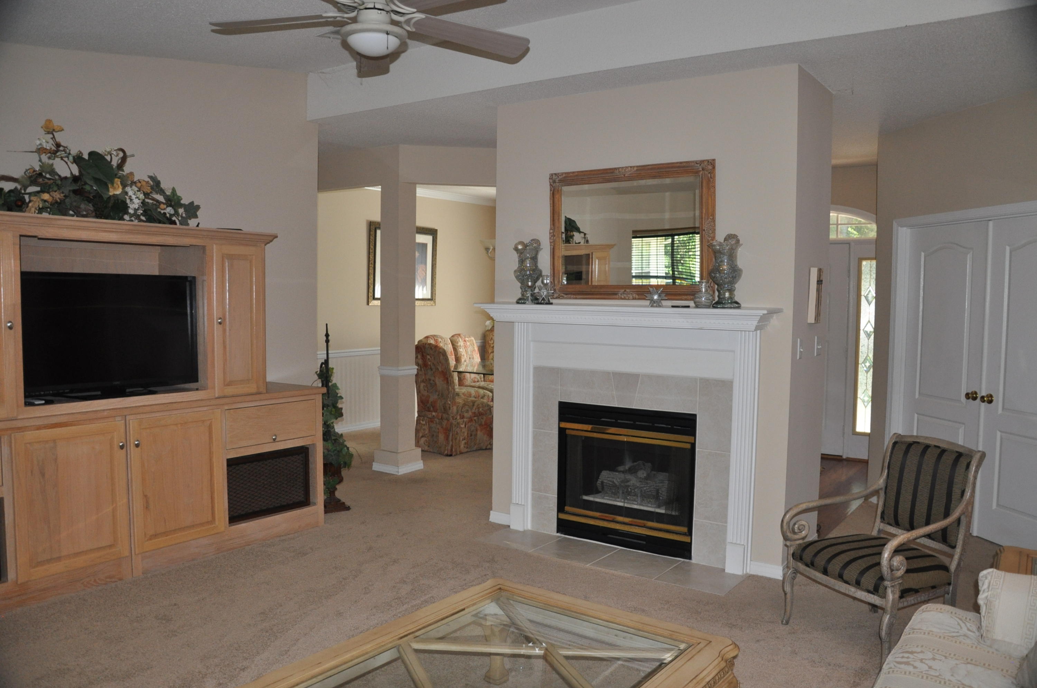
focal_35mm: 27
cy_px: 344
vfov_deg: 47.8
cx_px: 518
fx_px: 777
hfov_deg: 67.4
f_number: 3.5
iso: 800
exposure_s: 1/60
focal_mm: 18
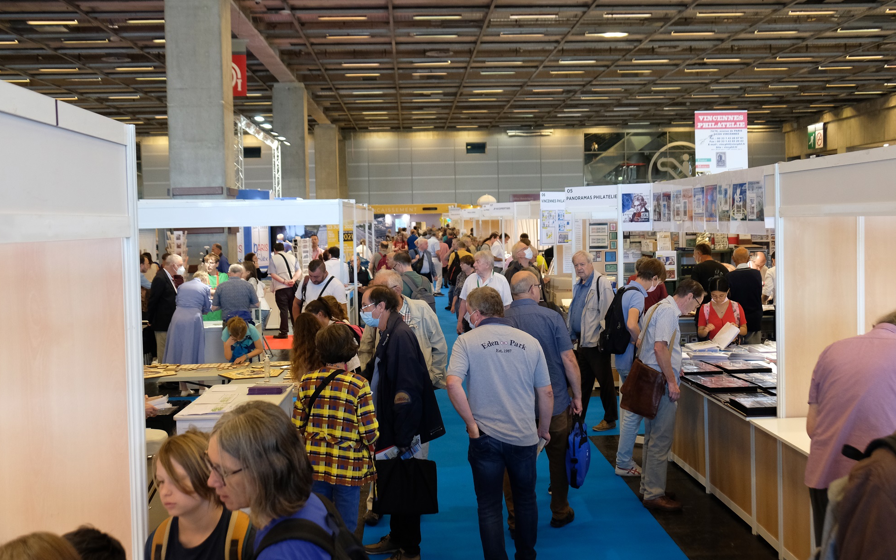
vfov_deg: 32.8
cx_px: 448
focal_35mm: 39
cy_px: 270
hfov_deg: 50.4
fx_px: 952
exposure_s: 1/60
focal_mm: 25.4
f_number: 4
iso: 1600
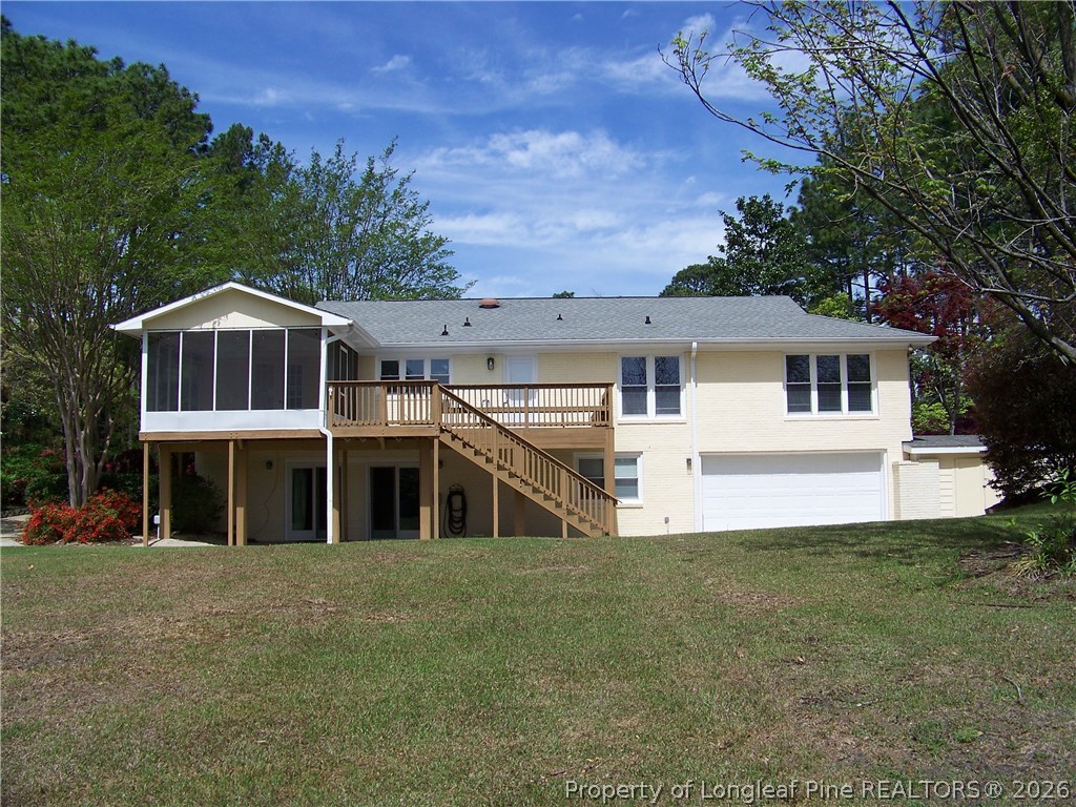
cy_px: 404
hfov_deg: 51.4
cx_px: 538
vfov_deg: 39.7
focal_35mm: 36
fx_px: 1119
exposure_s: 1/640
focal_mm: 5.85
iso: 64
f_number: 4
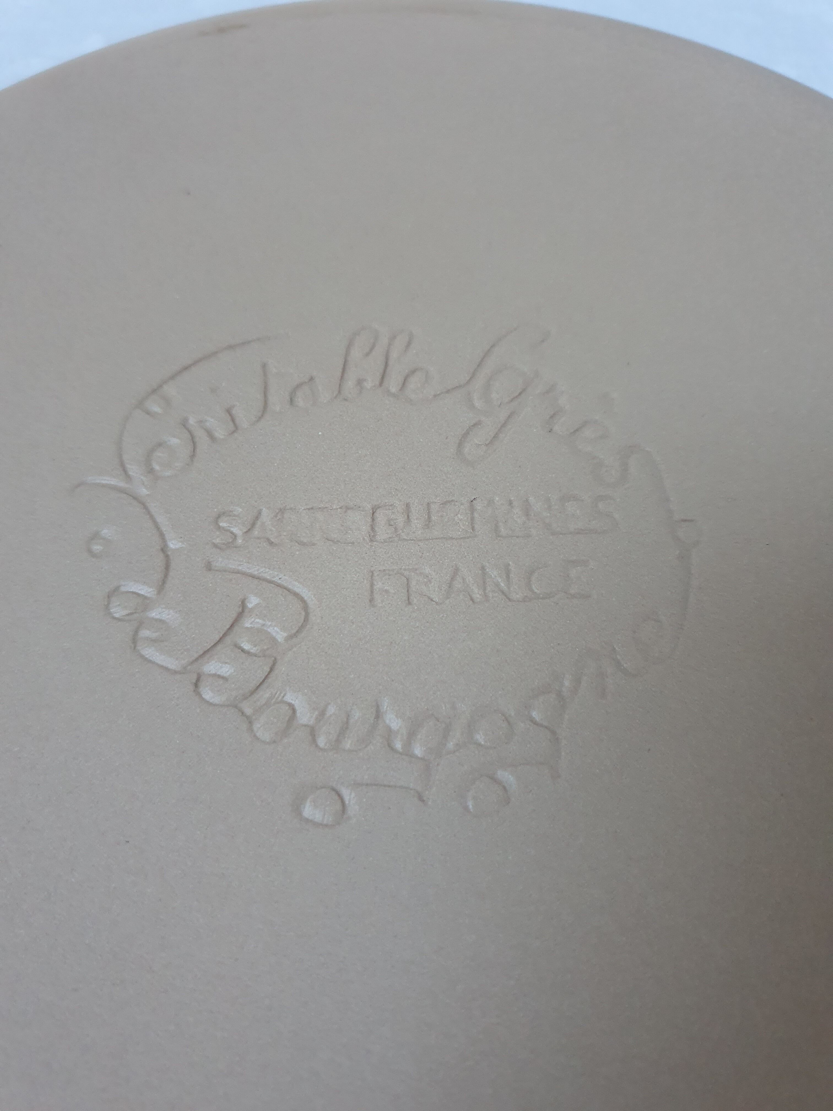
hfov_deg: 53.1
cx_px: 416
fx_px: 834
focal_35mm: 26
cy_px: 556
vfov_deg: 67.3
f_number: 1.5
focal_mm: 4.32
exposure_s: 1/40
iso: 200
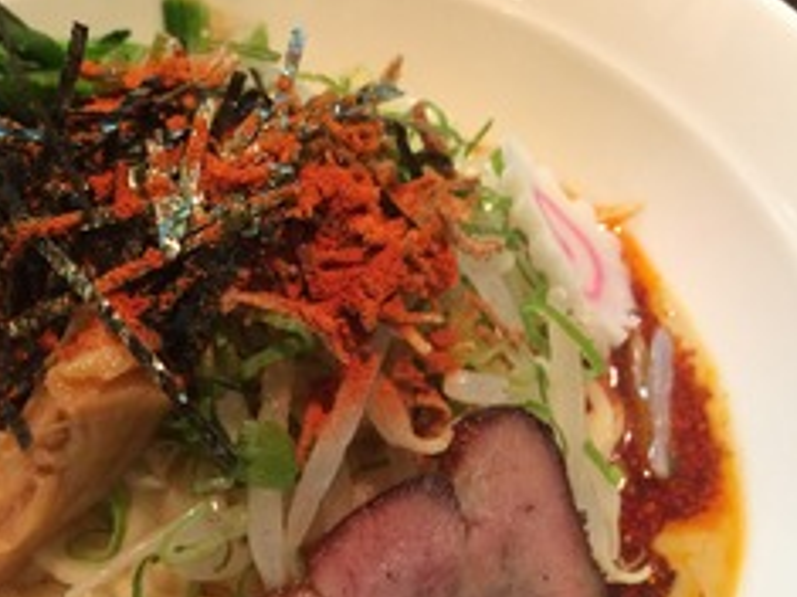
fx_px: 1105
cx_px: 222
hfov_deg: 38.9
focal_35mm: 48
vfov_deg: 29.9
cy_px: 427
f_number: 2.2
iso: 250
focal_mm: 4.15
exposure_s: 1/33
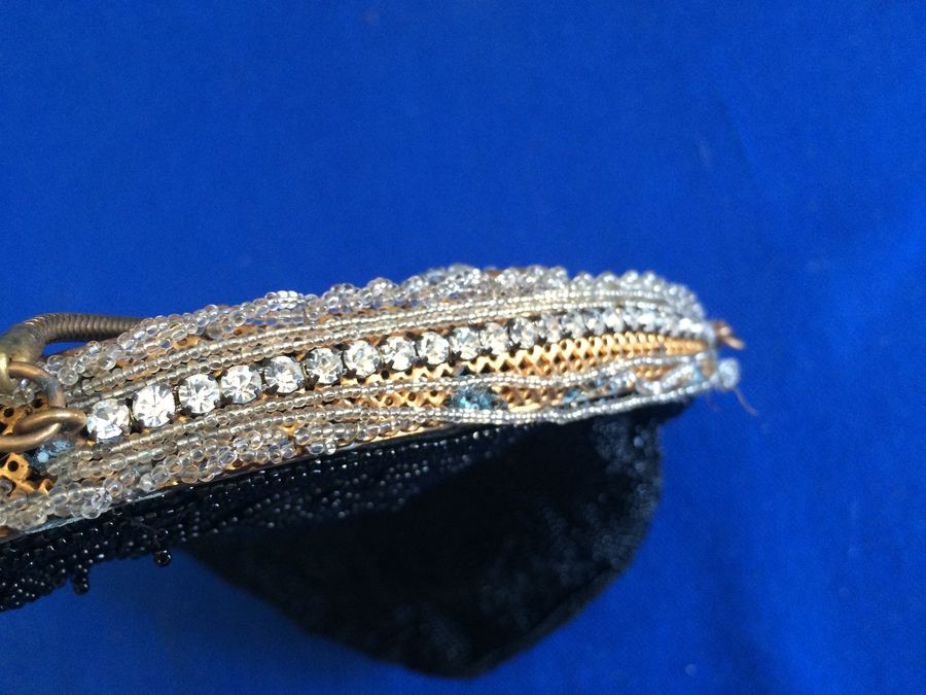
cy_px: 348
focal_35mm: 29
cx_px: 463
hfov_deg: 61.7
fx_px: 776
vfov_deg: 48.2
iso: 160
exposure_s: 1/30
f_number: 2.2
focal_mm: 4.15
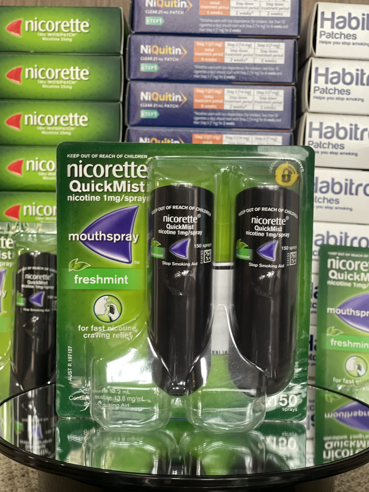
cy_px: 246
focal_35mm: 64
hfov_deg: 22.9
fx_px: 910
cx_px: 184
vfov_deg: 30.3
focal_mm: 7.5
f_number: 2.2
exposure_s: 1/33
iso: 125
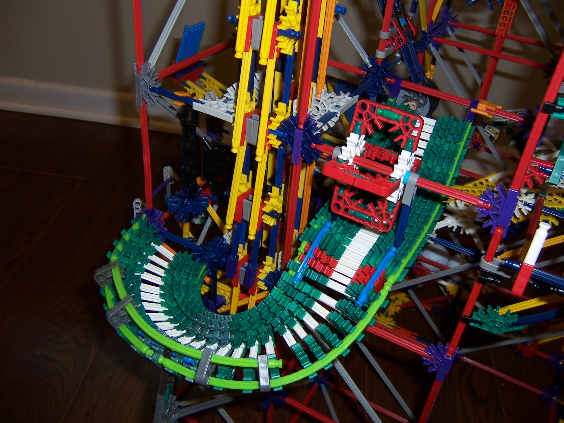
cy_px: 212
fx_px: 538
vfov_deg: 42.9
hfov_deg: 55.4
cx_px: 282
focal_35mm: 33
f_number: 2.8
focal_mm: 5.5
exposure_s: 1/60
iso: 80
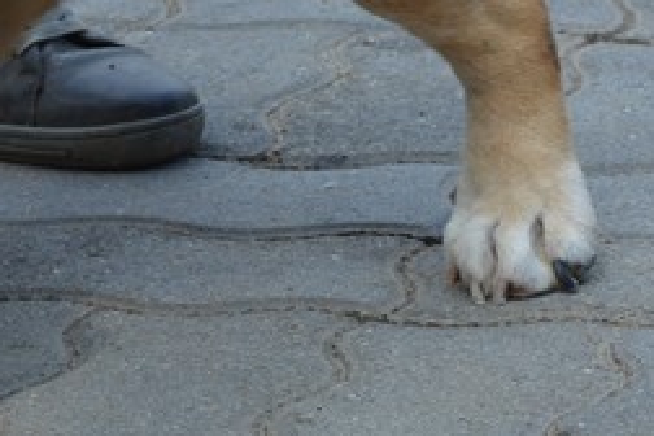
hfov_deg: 5.8
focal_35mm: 354
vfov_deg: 3.9
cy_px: -321
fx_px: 6430
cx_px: 42
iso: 100
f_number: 8
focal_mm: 58
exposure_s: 1/160
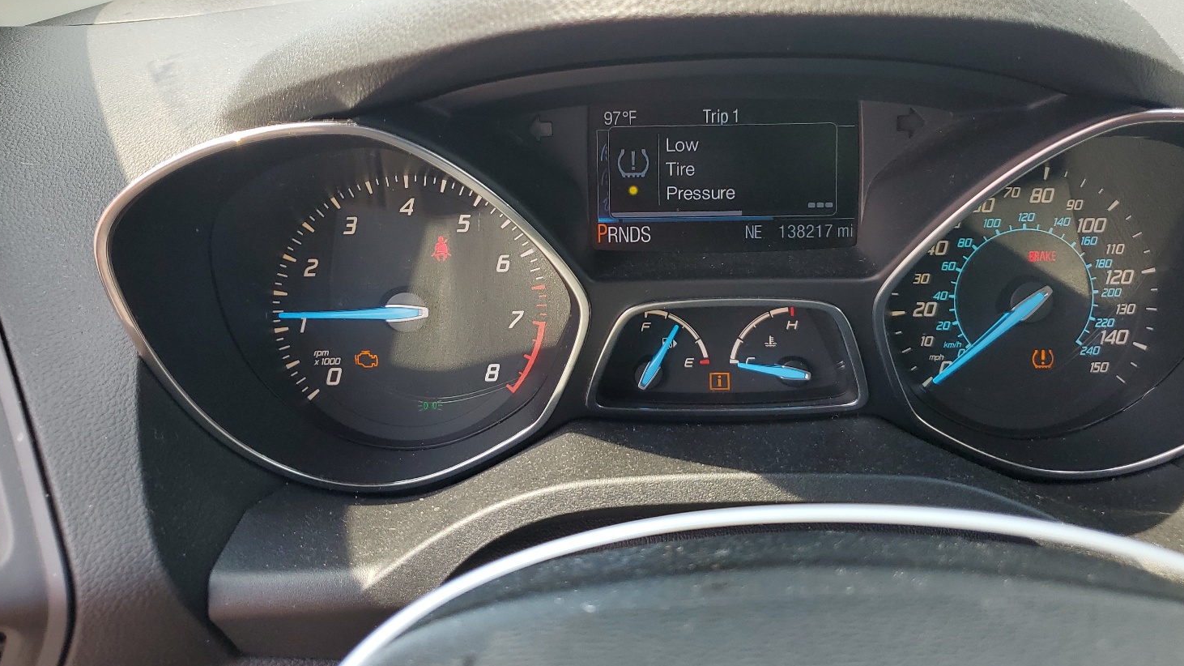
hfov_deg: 62.5
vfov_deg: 37.6
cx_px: 638
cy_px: 257
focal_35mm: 31
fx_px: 973
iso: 50
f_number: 1.5
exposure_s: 1/323
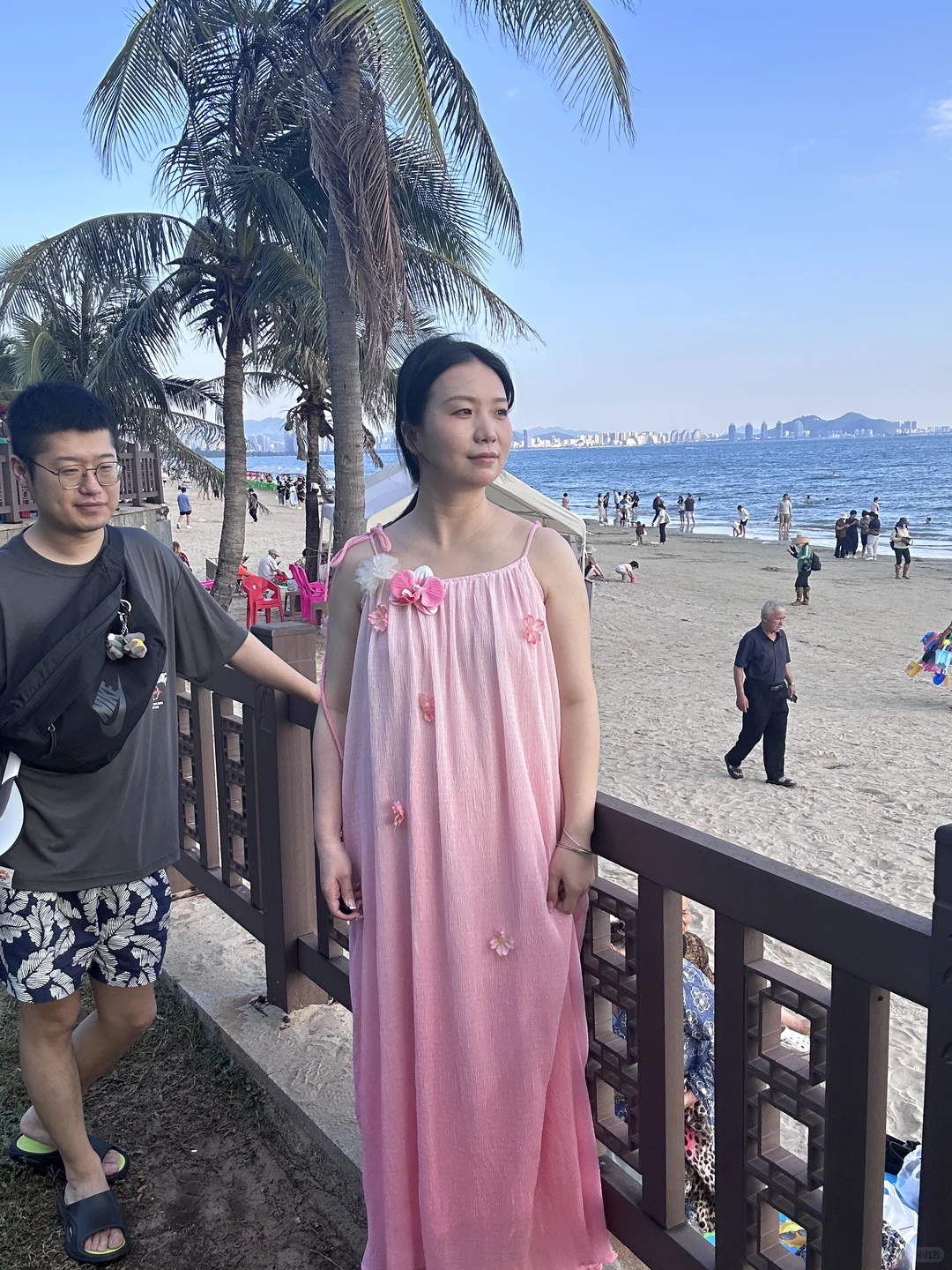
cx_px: 476
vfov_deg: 60.0
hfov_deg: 46.8
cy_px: 635
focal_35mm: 30
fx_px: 1100
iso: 25
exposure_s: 1/360
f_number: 1.9
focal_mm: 2.69
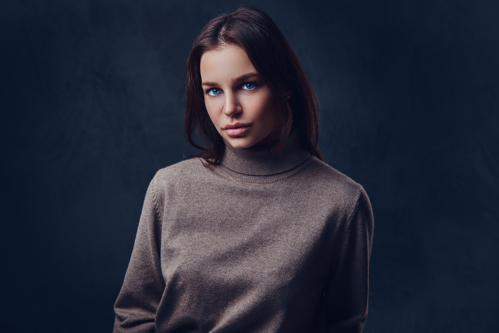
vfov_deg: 25.5
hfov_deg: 37.5
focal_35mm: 53
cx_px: 250
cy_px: 166
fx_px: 735
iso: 200
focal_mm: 35
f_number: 5.6
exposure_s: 1/200
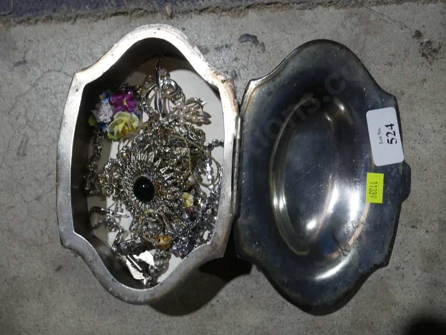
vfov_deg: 36.0
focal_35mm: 40
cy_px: 168
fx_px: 516
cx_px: 223
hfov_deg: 46.8
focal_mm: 20
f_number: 4.5
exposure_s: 1/60
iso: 200
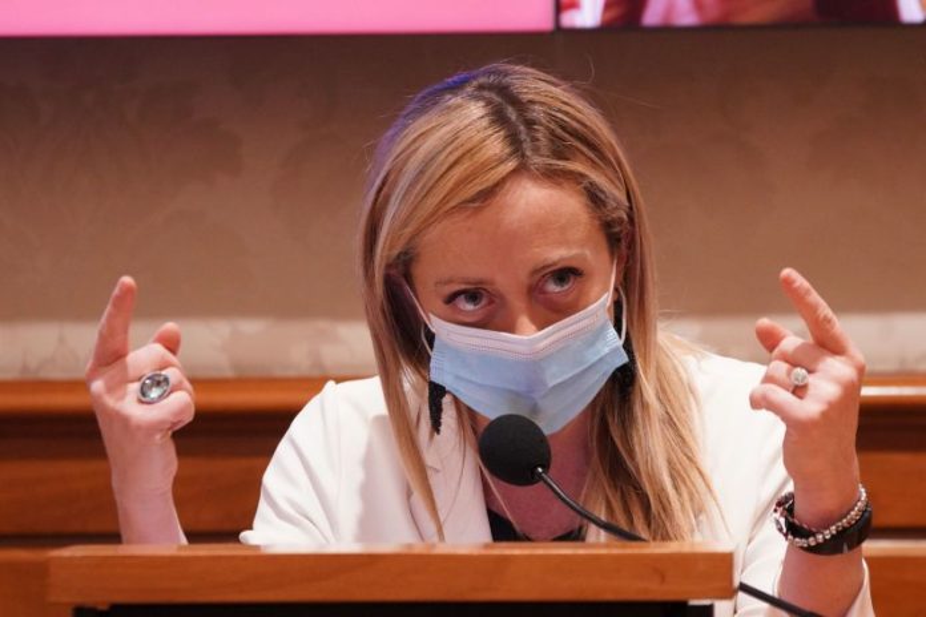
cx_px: 463
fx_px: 7716
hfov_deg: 6.9
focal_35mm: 300
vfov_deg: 4.6
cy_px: 308
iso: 6400
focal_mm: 200
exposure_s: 1/250
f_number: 5.6
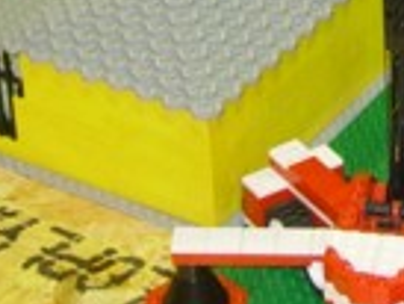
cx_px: 596
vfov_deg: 6.7
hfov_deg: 8.7
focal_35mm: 222
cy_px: -56
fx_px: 2593
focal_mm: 7.8
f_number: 2.8
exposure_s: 1/16.9
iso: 79
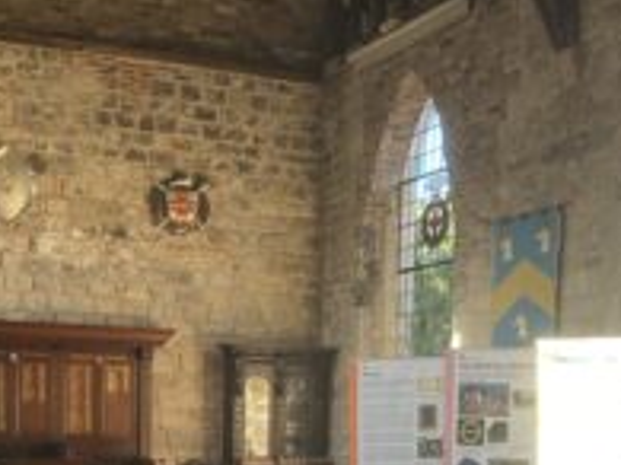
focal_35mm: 65
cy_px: 462
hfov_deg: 29.8
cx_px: 244
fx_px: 1165
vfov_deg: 21.8
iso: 50
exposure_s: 1/121
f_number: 1.8
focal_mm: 3.99
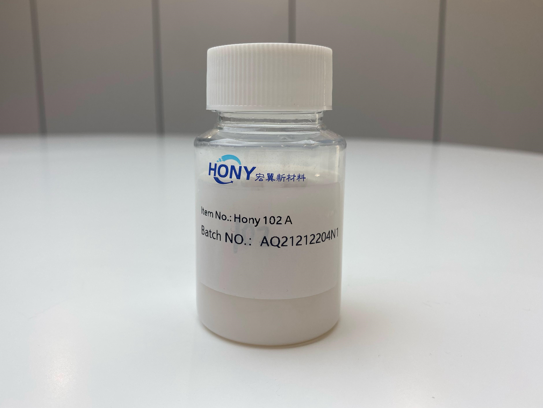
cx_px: 264
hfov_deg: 63.4
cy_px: 199
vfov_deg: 49.7
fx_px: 439
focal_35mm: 28
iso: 32
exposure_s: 1/112
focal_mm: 4.25
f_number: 1.8
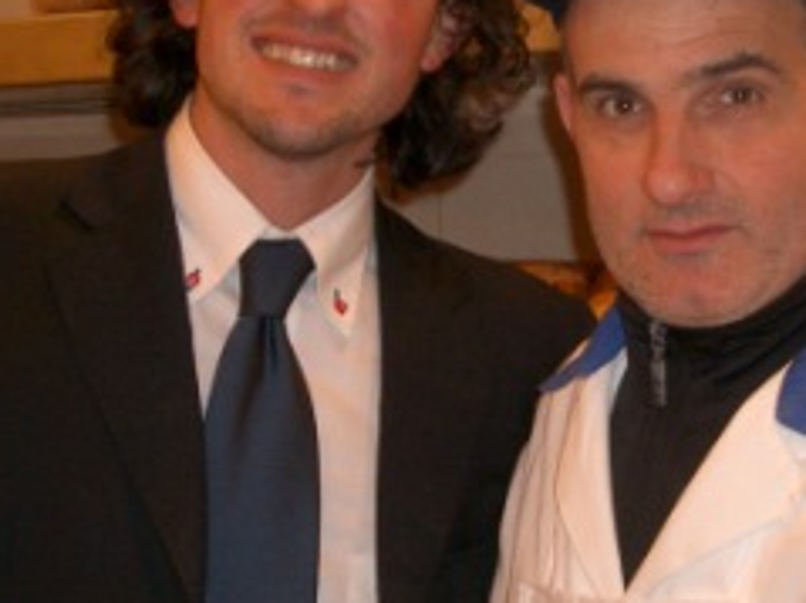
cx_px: 506
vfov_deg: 16.0
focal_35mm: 92
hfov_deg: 21.3
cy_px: 226
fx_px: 2141
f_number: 3.1
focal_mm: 8.2
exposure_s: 1/40
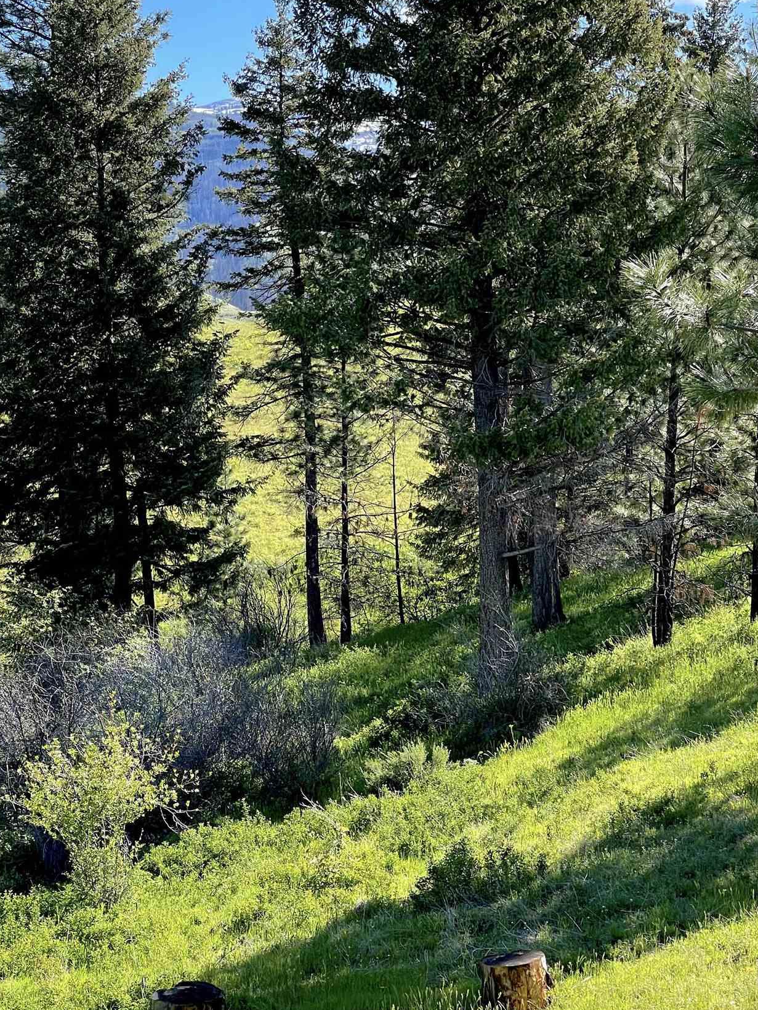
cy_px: 545
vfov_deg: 26.7
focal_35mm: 73
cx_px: 399
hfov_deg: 20.2
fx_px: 2131
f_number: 2
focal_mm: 6
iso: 25
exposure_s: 1/421
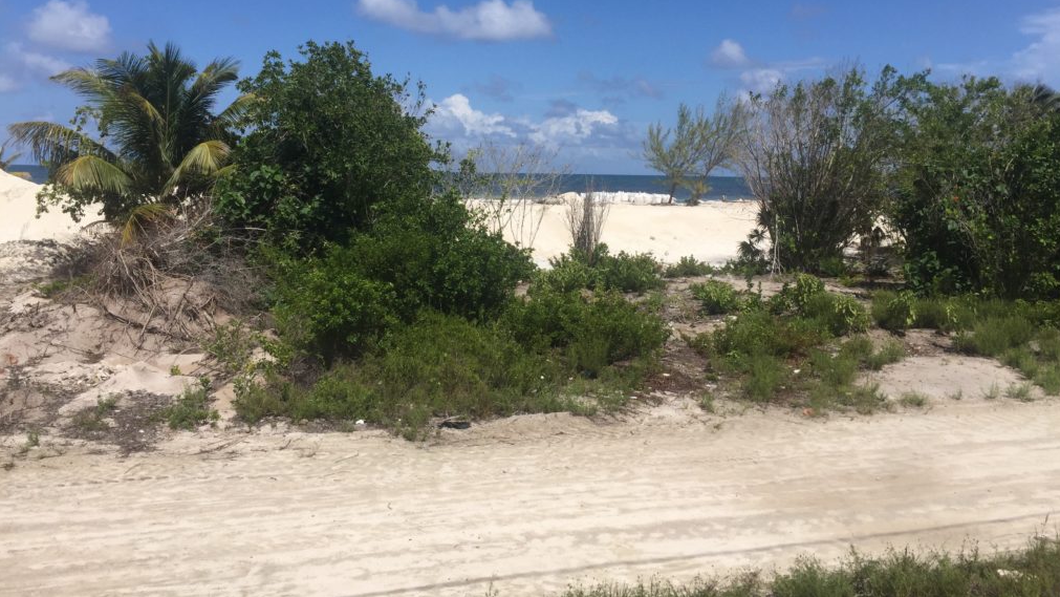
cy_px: 197
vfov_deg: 36.3
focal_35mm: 32
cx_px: 535
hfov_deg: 61.0
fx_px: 900
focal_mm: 4.15
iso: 32
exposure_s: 1/3597
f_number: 2.2
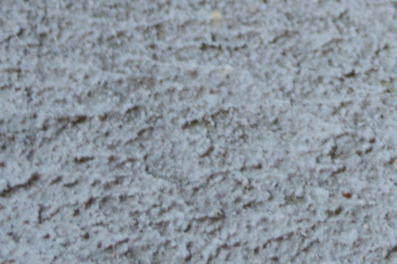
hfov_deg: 7.2
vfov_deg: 4.8
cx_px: 751
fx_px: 3065
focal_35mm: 278
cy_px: -312
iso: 720
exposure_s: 1/60
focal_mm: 40
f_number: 5.3
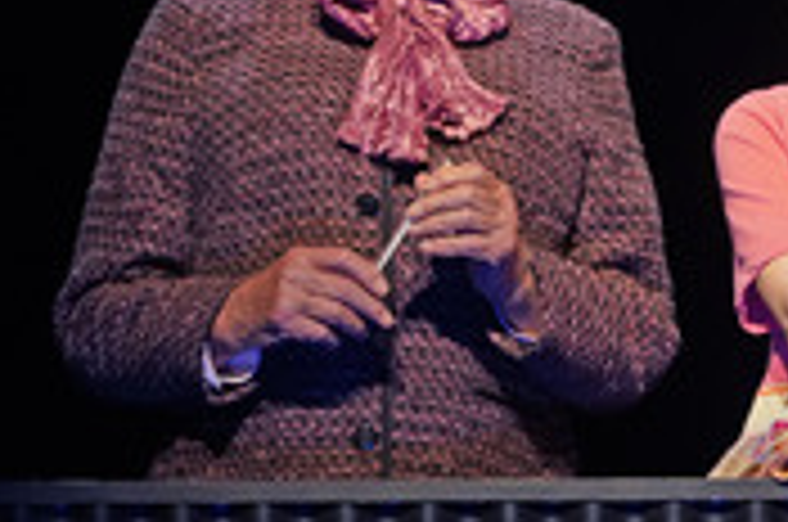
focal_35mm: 416
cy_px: 207
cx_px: 957
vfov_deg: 3.3
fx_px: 9089
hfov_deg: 4.9
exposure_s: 1/250
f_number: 5.6
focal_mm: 161
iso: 2000
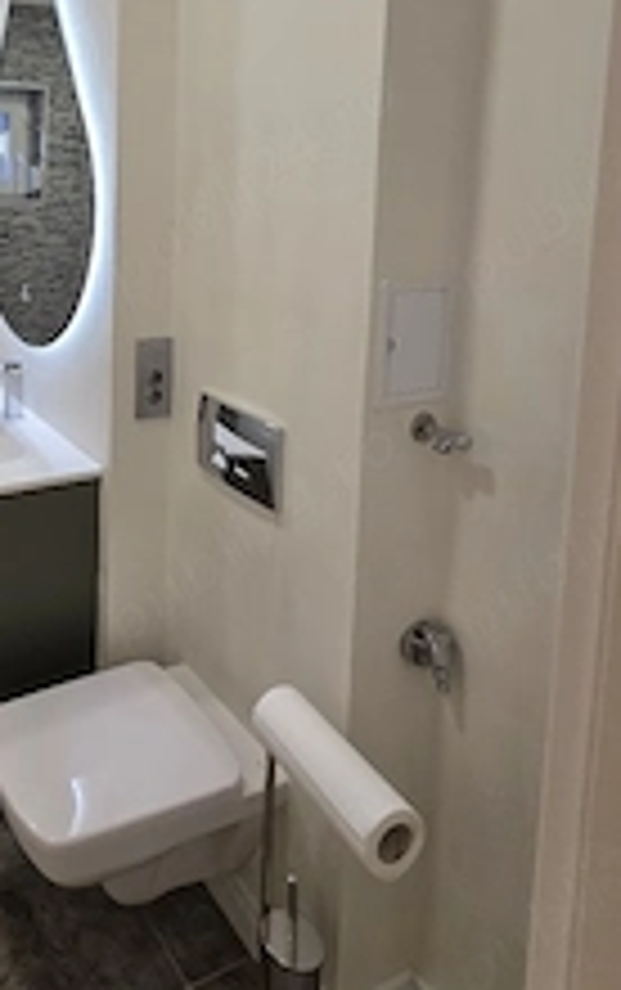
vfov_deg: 67.5
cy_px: 238
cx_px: -9
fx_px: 675
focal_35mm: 25
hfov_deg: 42.3
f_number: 1.9
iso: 100
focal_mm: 2.2
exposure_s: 1/101
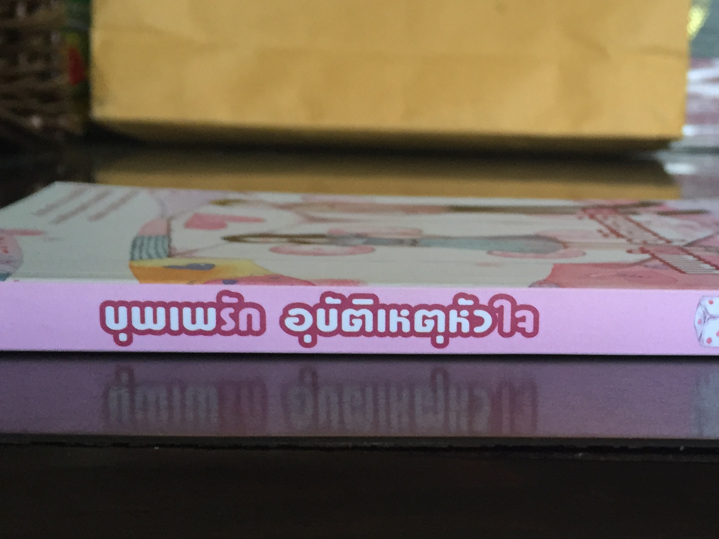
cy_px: 383
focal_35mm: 60
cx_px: 514
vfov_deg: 24.2
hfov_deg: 31.8
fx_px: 1246
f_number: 2.2
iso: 64
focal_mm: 4.15
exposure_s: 1/33
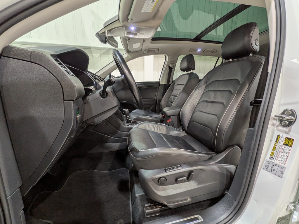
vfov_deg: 85.7
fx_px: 121
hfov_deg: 102.1
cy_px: 112
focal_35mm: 14
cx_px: 150
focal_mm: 1.83
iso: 115
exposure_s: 1/50
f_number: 2.2
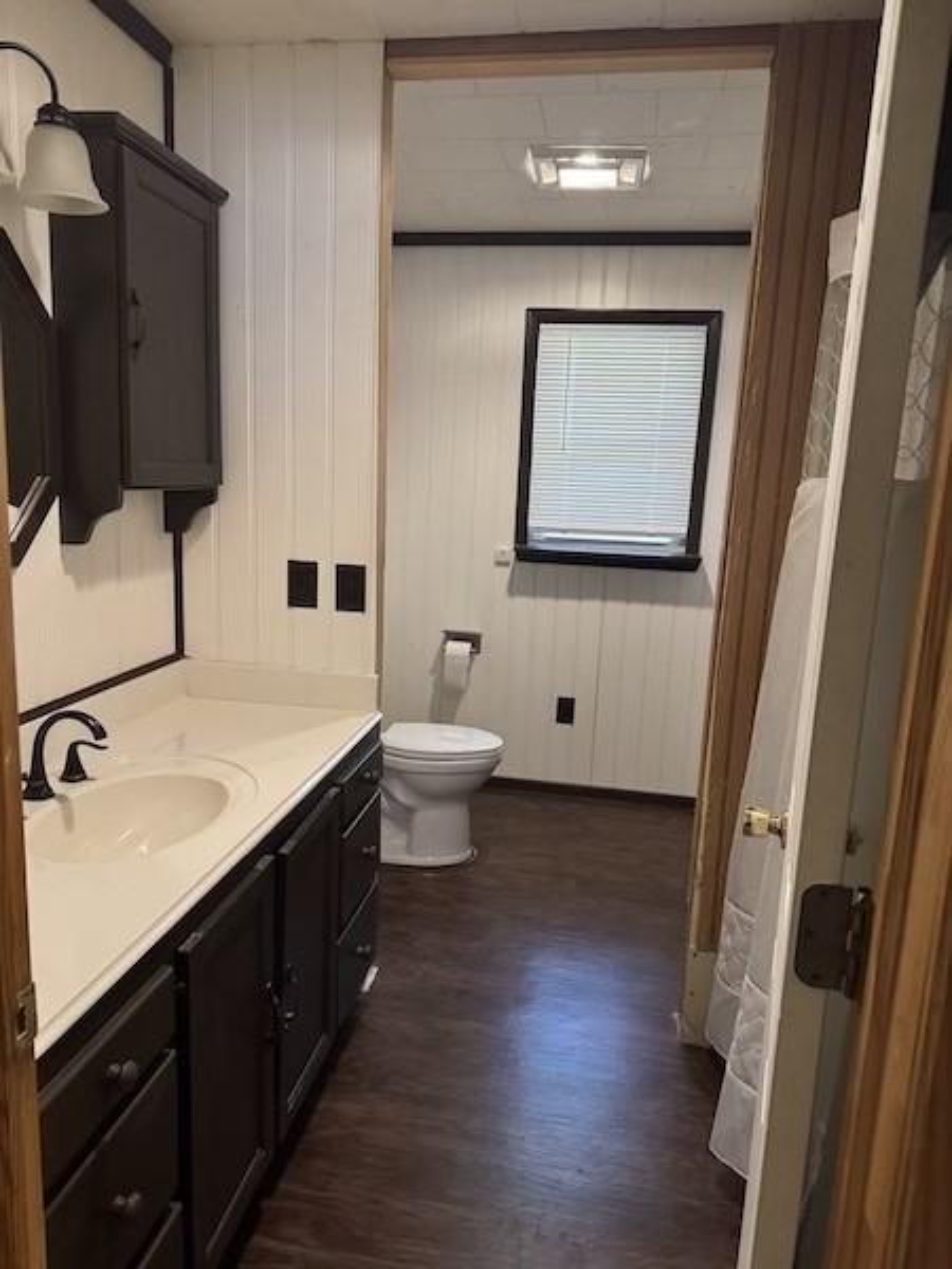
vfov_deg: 71.6
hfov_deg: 56.8
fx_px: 880
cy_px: 634
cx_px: 476
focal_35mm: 24
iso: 640
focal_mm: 6.76
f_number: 1.78
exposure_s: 1/60
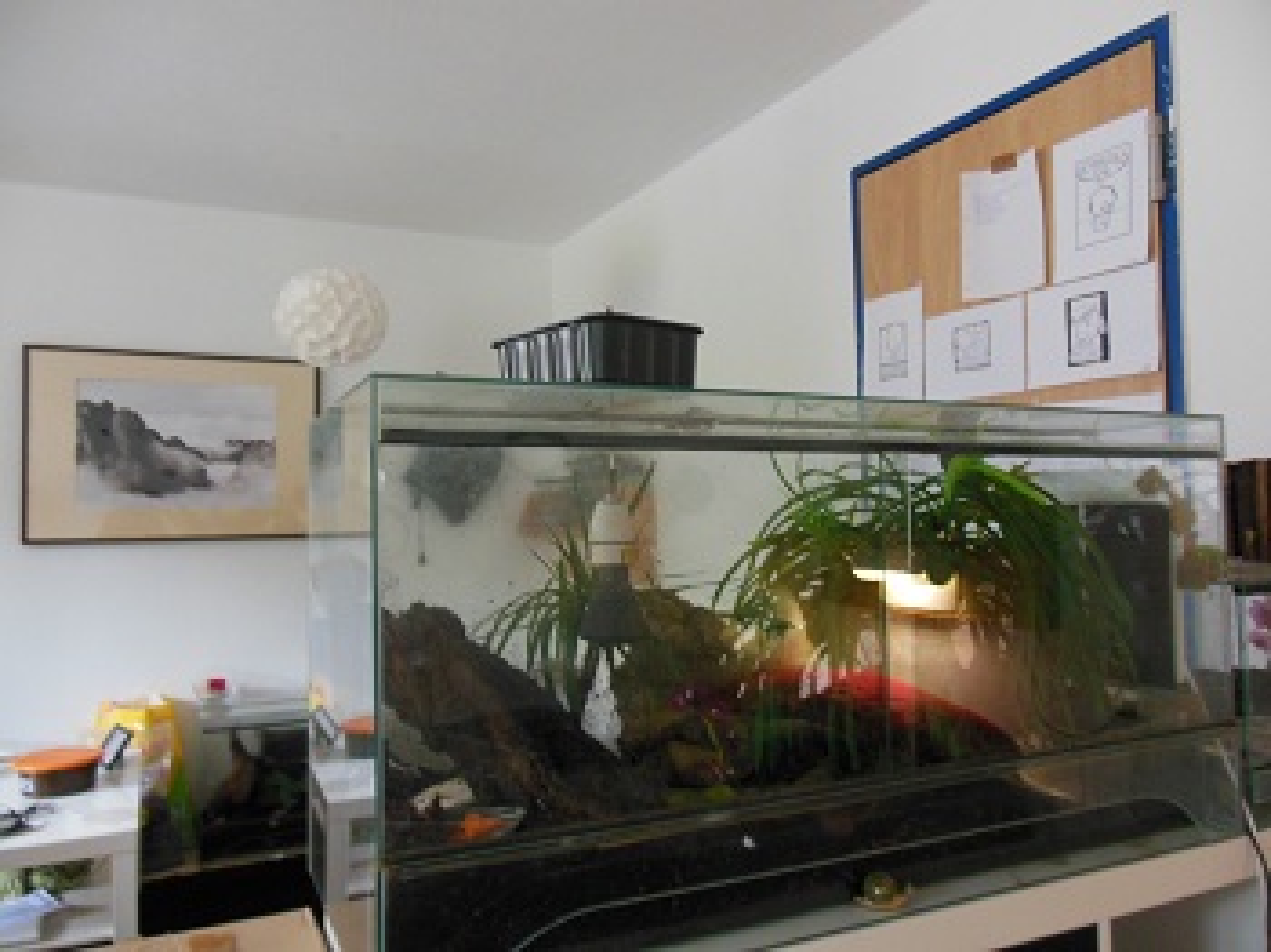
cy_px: 476
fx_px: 917
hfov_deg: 69.4
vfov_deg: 54.8
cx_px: 636
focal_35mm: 25
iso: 400
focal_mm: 4.5
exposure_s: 1/13
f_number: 3.2
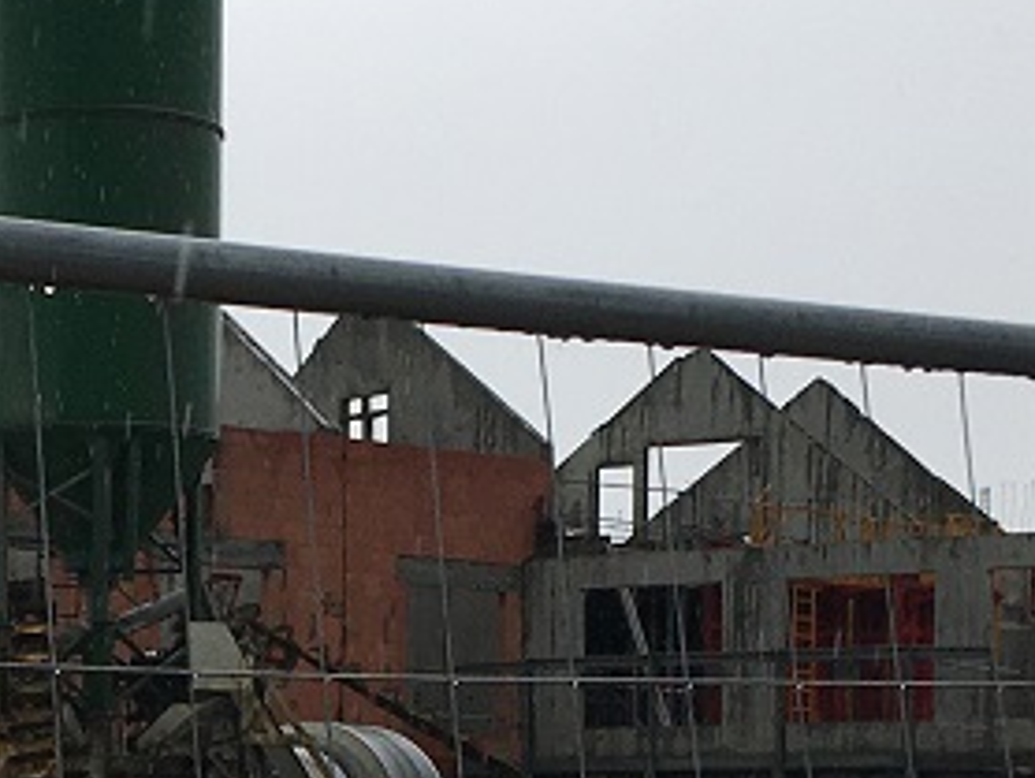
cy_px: 849
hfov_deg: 15.6
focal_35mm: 125
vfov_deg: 11.7
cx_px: 145
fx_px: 3741
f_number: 2.2
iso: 25
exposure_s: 1/630
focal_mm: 4.15
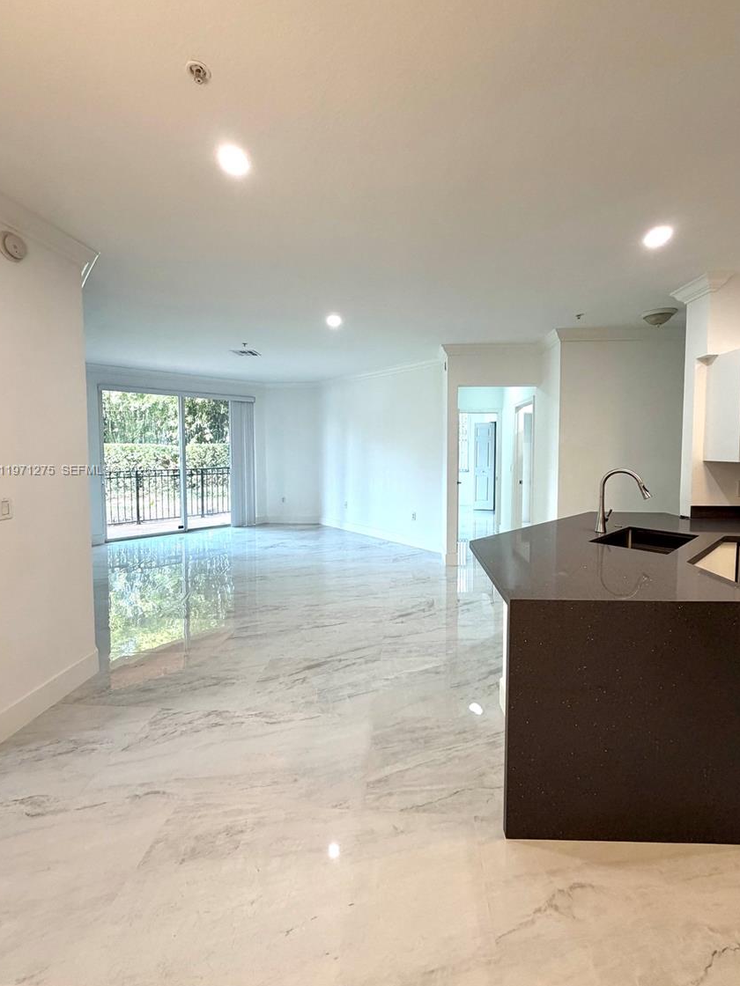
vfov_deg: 98.1
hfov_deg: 81.7
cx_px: 384
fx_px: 428
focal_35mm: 15
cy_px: 471
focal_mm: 2.22
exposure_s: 1/120
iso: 200
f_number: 2.2
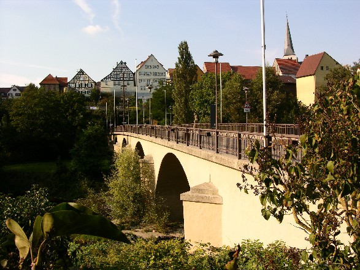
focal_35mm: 35
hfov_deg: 52.6
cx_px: 180
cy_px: 135
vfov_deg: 40.7
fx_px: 364
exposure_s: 1/116
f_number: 7.1
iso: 50
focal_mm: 8.9
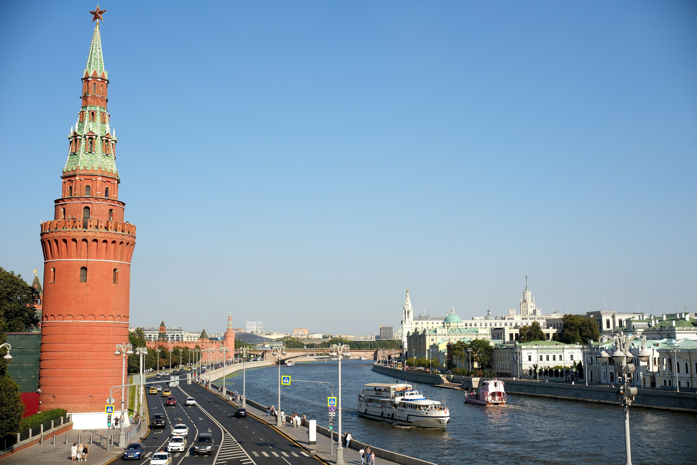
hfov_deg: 47.4
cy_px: 232
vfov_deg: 32.6
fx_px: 794
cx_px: 348
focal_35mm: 41
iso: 160
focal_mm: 27
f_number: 8
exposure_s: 1/420
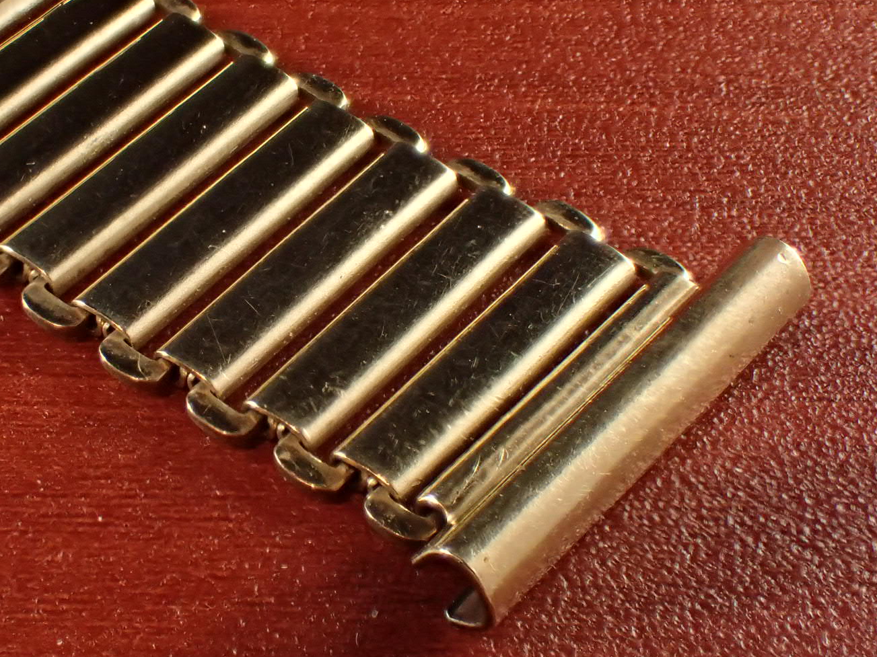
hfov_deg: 23.1
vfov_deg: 17.5
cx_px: 258
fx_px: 2128
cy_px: 251
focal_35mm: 84
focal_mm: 10.29
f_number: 5
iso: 800
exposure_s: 1/100
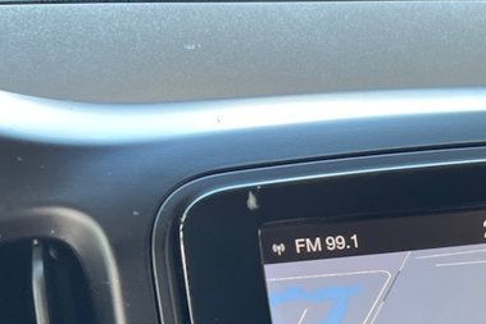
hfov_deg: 26.3
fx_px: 986
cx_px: 481
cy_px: 462
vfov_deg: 17.2
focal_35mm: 73
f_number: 1.5
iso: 100
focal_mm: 5.7
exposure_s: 1/121
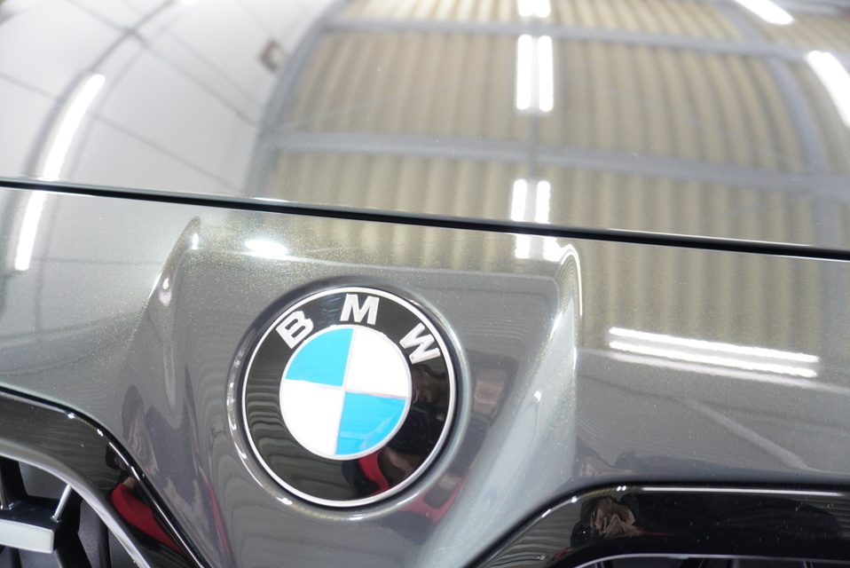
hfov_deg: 73.7
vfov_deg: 53.2
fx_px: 567
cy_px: 284
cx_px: 425
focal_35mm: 24
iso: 800
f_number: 3.5
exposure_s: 1/30
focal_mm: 16
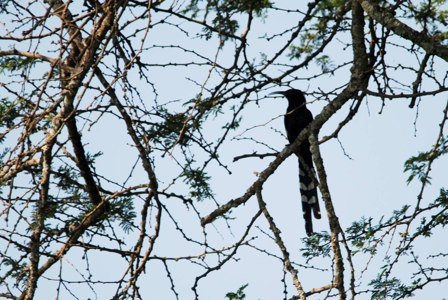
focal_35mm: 750
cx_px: 224
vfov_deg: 1.8
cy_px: 150
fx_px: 9346
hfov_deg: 2.7
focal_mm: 500
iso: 200
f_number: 6.3
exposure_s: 1/640
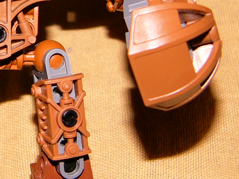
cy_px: 25
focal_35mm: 158
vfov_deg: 9.4
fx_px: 1091
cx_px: -4
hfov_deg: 12.4
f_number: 2.8
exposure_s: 1/100
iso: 100
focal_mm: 11.9
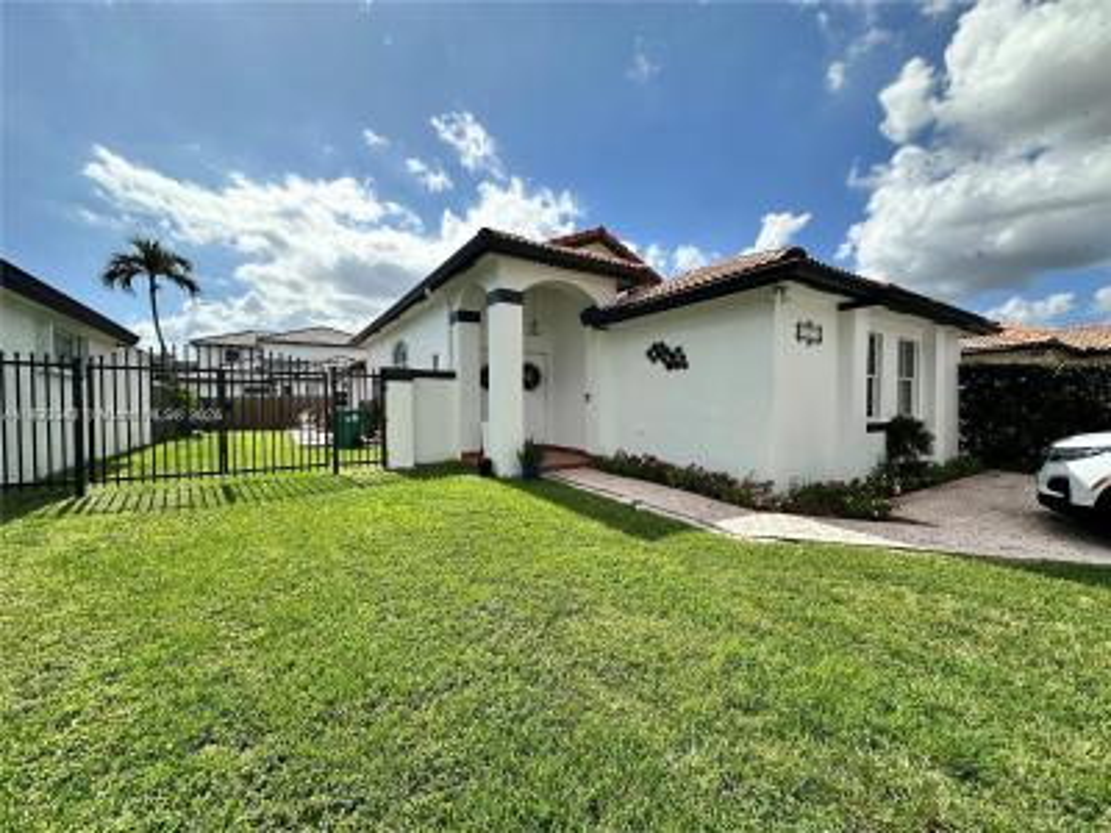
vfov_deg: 85.7
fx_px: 449
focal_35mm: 14
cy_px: 416
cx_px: 556
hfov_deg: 102.1
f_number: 2.2
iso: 50
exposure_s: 1/2353
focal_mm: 2.22
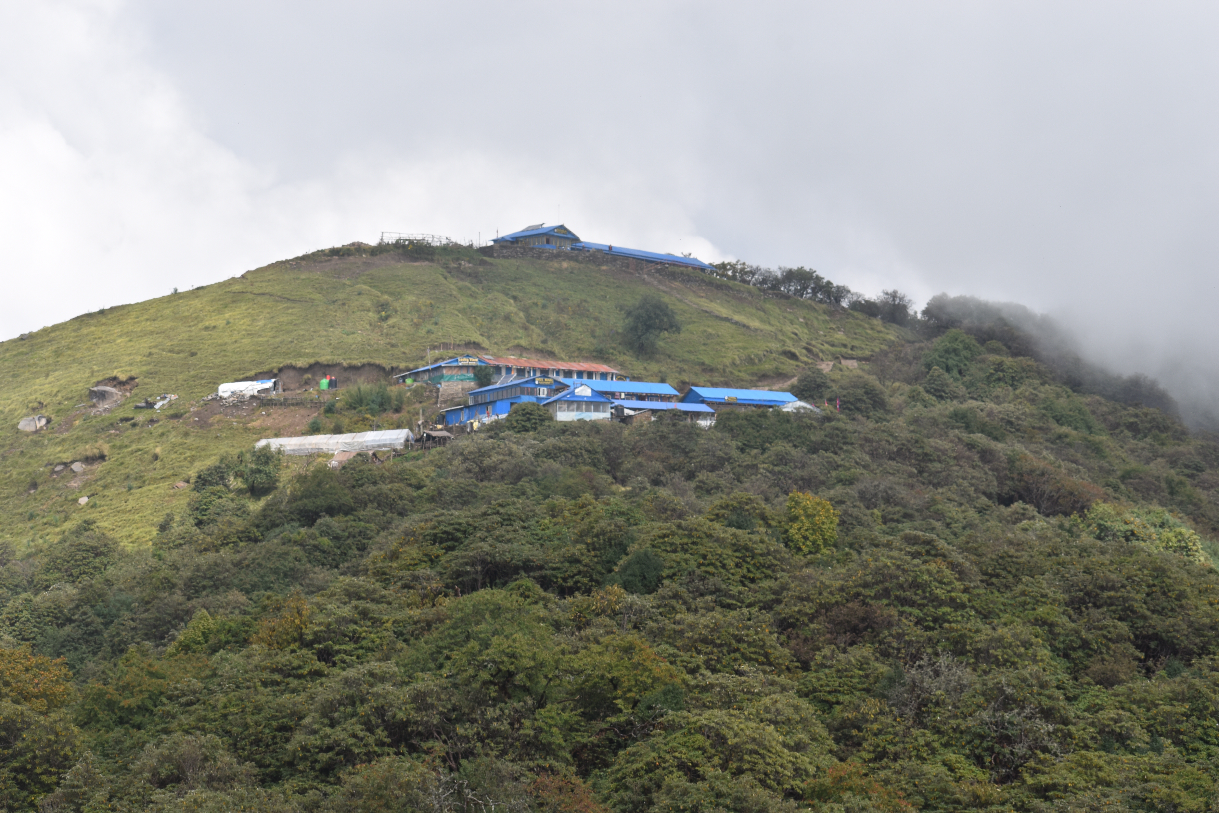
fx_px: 4063
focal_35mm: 120
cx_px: 610
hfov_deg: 17.1
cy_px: 406
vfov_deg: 11.4
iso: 100
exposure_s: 1/200
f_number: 10
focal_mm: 80
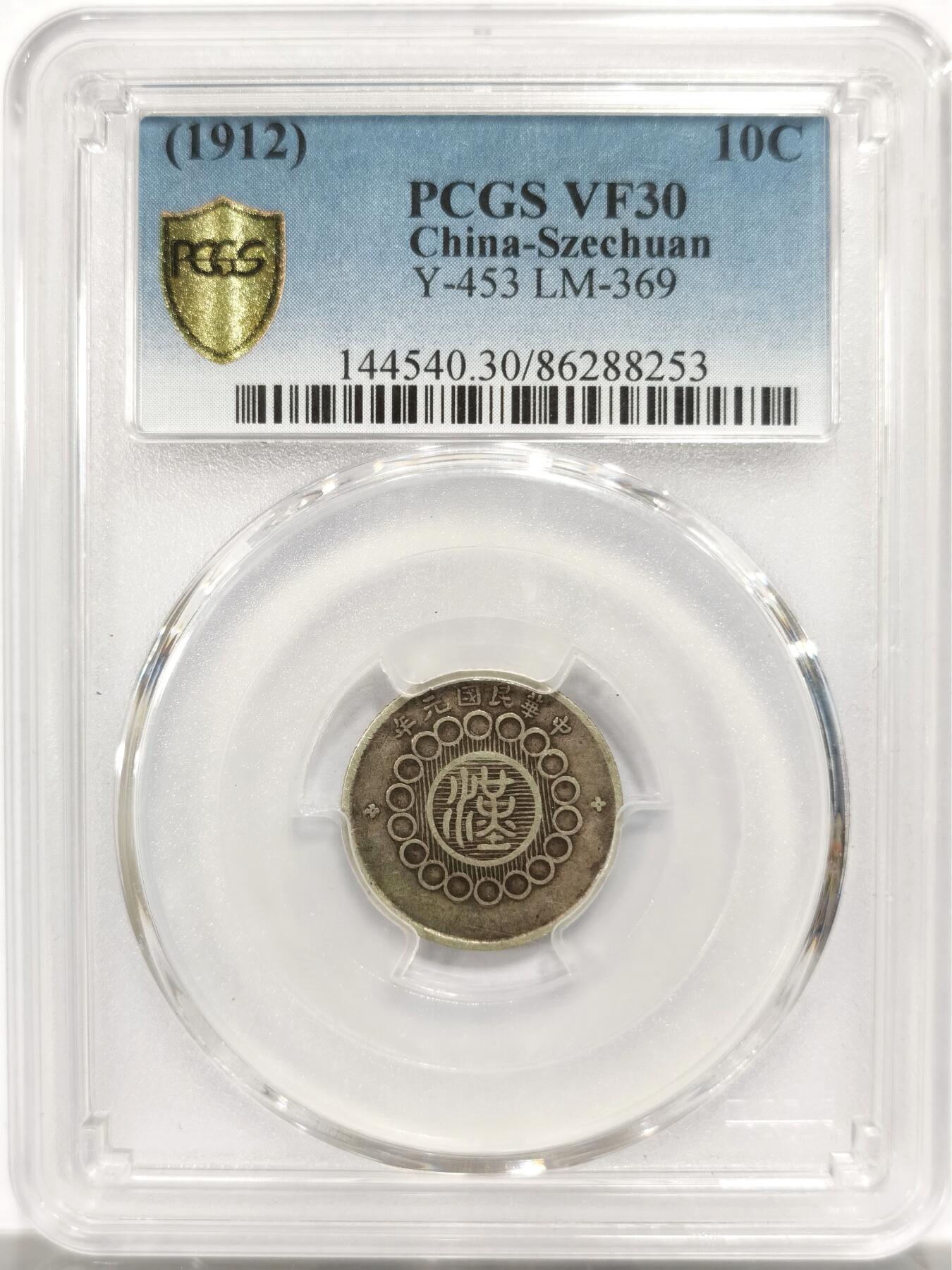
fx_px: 1980
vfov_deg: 35.5
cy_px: 635
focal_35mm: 54
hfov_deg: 27.0
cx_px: 476
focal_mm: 5.56
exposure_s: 1/100
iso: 125
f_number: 16
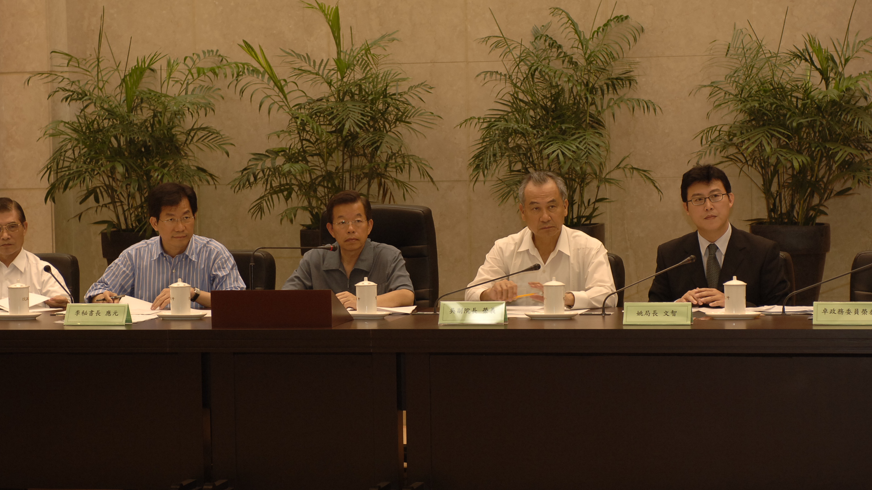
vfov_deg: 11.0
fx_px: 2543
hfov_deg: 19.5
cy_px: 244
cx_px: 436
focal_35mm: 110
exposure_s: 1/80
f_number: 4
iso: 400
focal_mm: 70
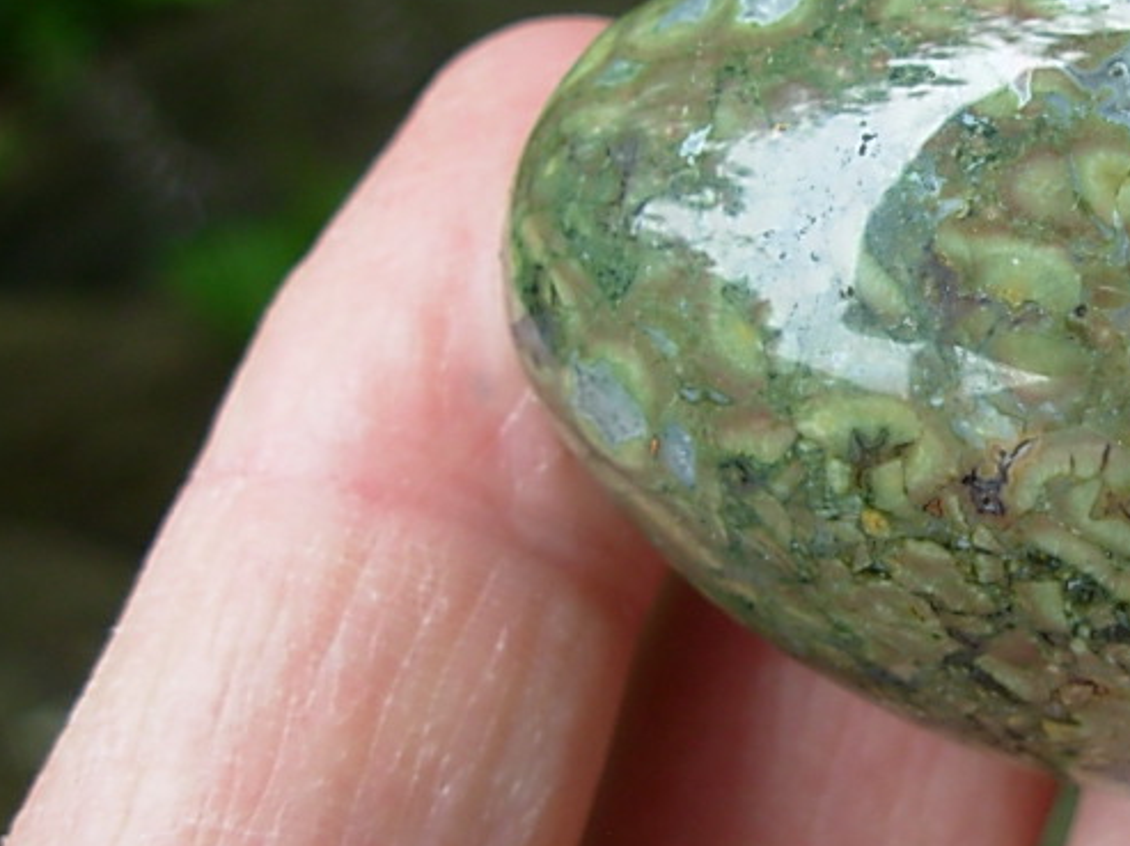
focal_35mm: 79
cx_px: 1054
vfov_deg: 18.6
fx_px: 2577
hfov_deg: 23.9
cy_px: 431
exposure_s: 1/124
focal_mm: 6.3
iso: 50
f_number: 2.9
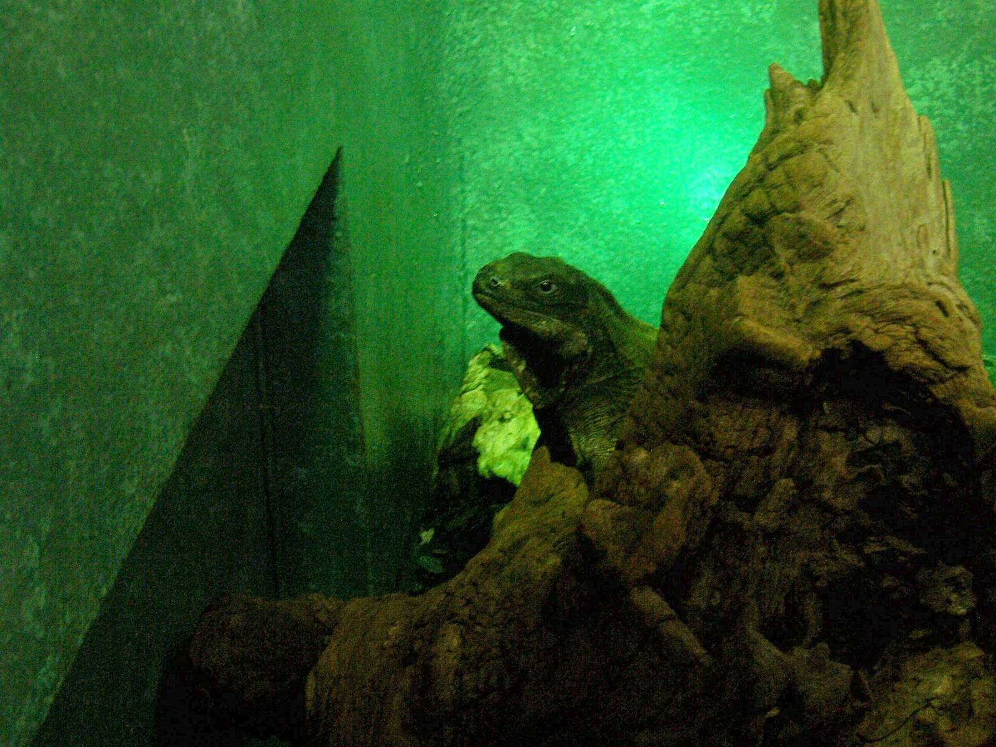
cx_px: 498
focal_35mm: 73
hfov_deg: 26.7
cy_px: 374
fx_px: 2100
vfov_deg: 20.2
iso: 140
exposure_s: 1/60
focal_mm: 12.1
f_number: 4.8
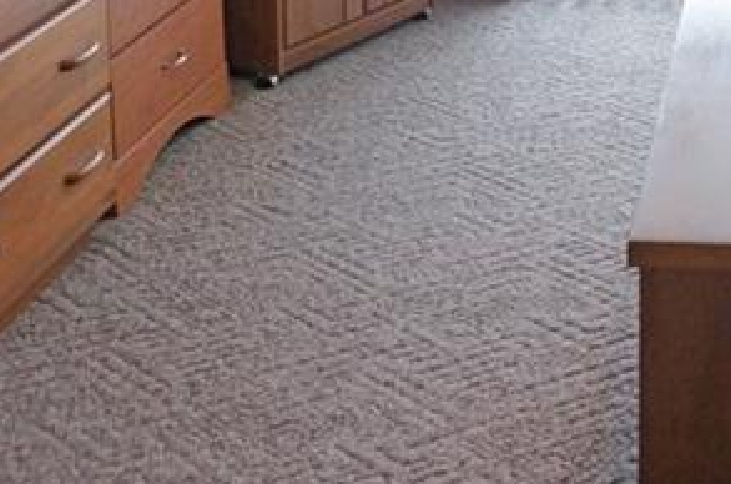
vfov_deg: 15.5
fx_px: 1702
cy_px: -130
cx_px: 753
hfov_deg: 23.1
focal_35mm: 84
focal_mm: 16
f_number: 4
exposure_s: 1/160
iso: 1250
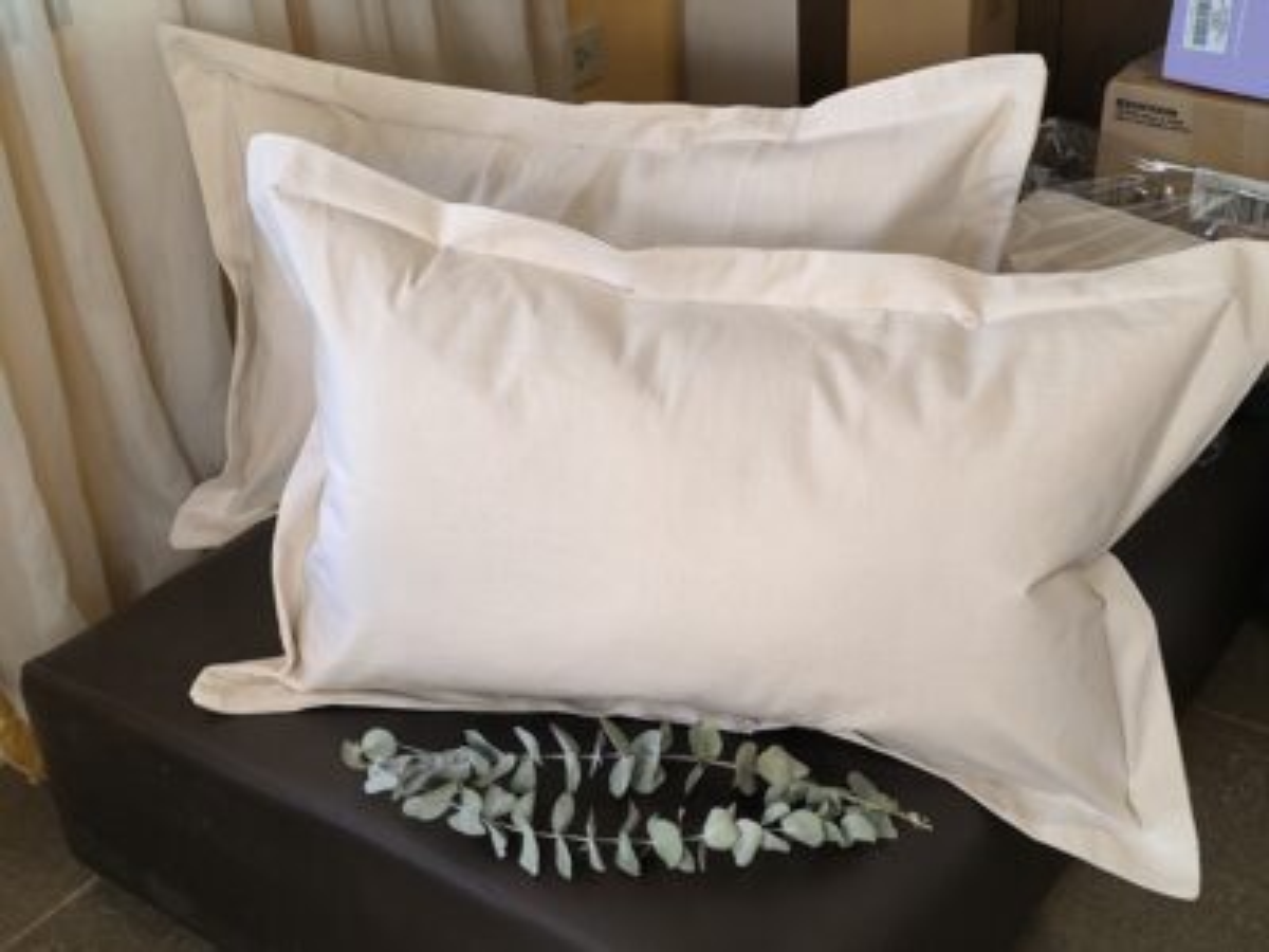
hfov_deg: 41.2
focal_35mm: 46
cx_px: 634
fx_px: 1686
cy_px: 476
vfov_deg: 31.5
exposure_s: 1/50
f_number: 1.65
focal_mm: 6.14
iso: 640
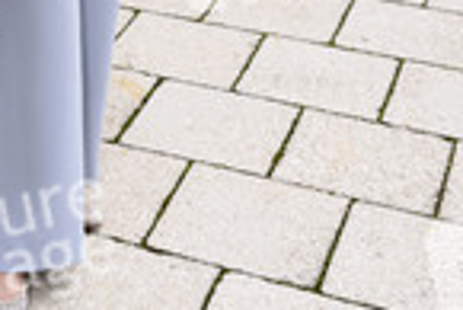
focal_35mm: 110
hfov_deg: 18.3
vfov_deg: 11.7
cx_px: 45
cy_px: -224
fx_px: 1416
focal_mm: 40
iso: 640
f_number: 6.3
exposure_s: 1/160
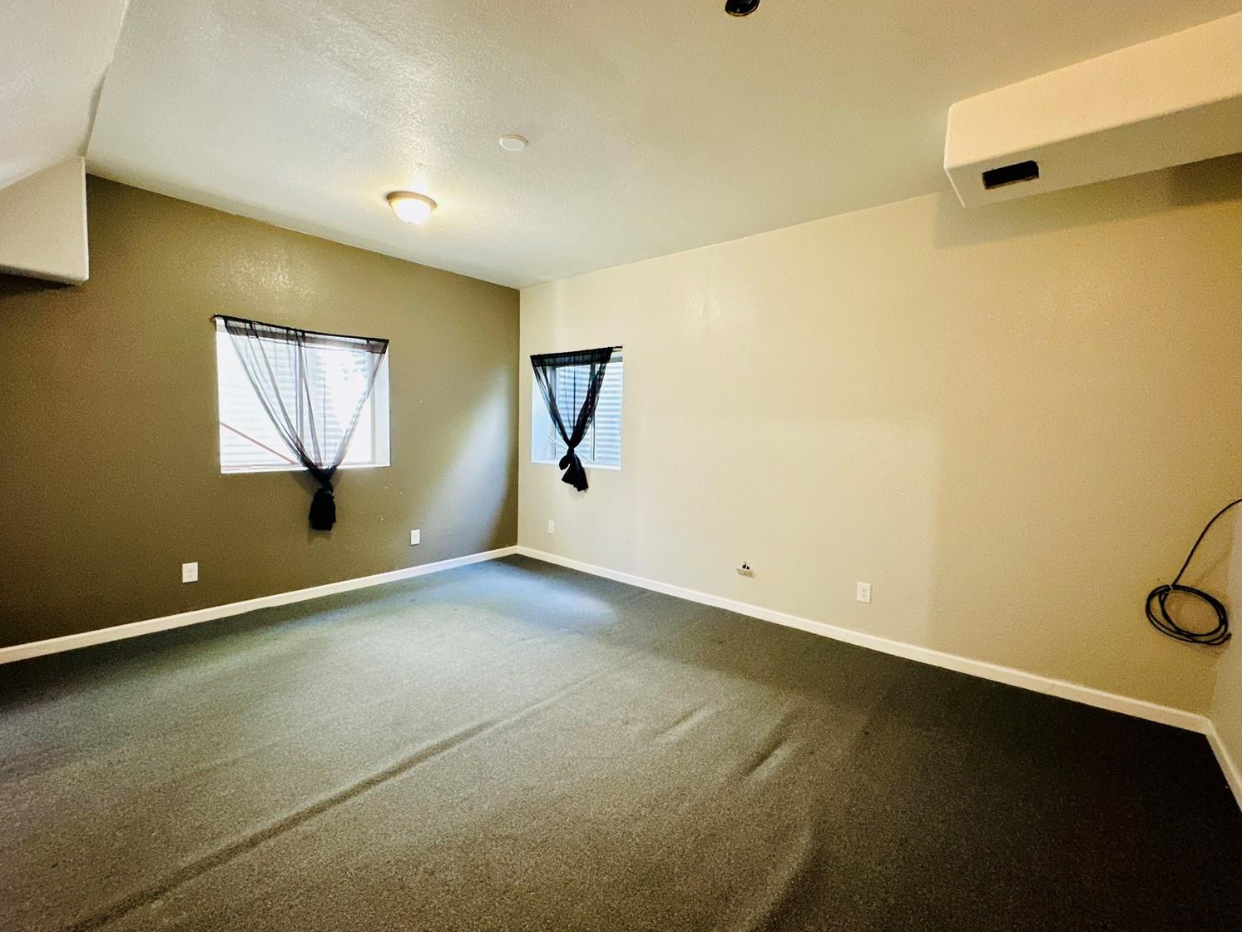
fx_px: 538
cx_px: 606
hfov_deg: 98.1
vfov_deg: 81.8
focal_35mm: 15
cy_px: 469
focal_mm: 2.22
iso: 640
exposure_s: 1/60
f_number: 2.2
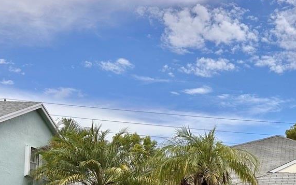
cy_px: 229
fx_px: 460
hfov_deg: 32.3
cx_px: 309
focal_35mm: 57
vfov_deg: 21.0
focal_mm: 6.86
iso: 80
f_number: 1.78
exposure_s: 1/3597
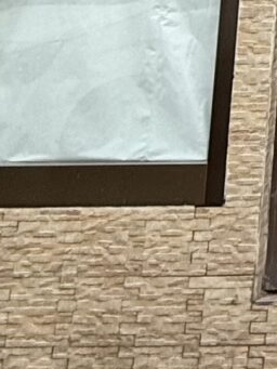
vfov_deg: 15.4
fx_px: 1120
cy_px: -346
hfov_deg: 10.9
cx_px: 753
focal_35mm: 105
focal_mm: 2.22
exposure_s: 1/100
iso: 100
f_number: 2.2
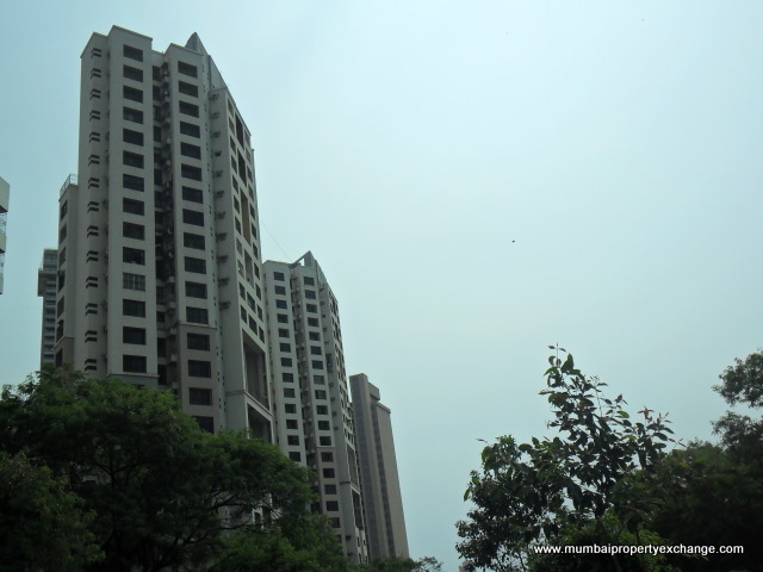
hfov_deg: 50.1
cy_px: 286
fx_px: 816
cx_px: 382
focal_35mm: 37
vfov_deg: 38.7
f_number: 10.1
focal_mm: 6.6
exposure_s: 1/500
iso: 100
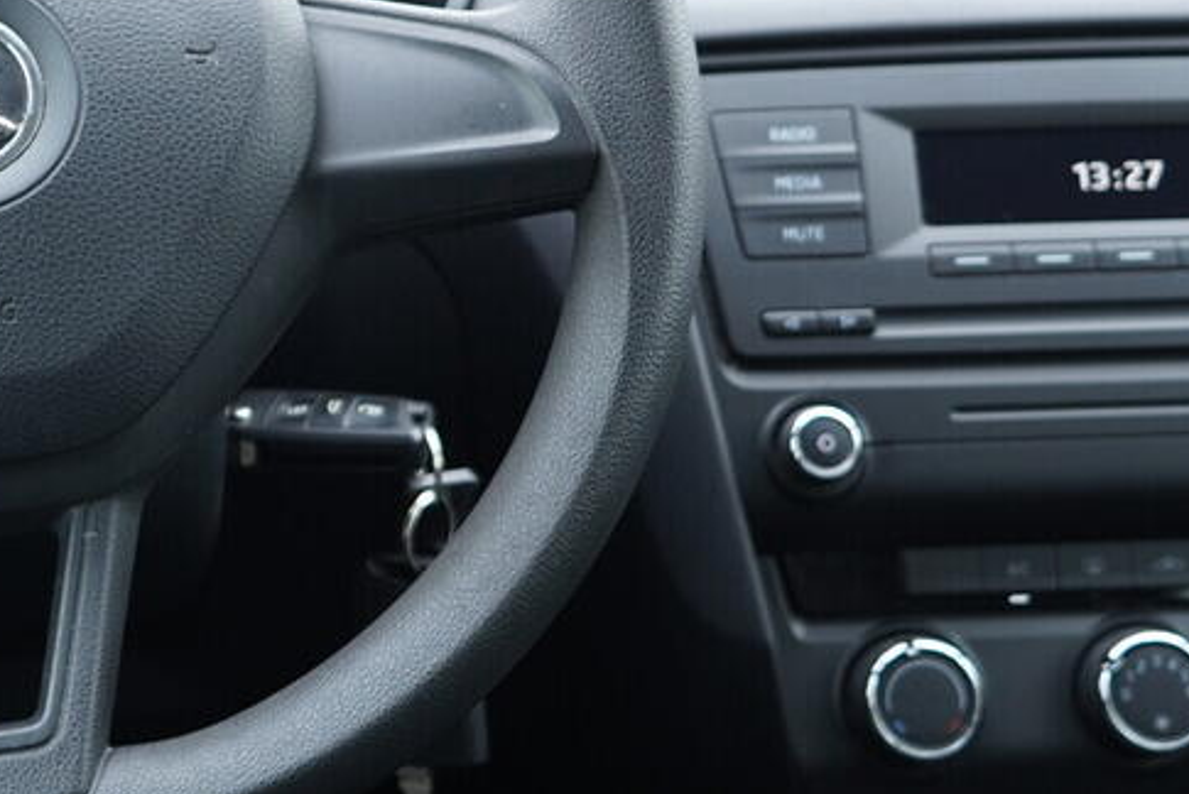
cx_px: 81
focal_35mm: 76
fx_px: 2512
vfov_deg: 17.9
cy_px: 271
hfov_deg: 25.7
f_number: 2.8
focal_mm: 24
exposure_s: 1/40
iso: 400
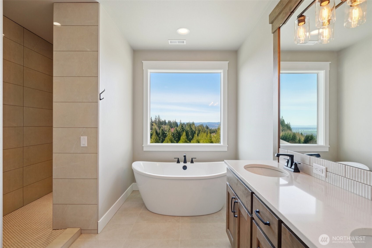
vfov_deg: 73.7
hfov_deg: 96.7
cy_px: 124
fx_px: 165
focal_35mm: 16
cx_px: 186
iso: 400
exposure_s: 1/125
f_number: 8
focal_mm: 16
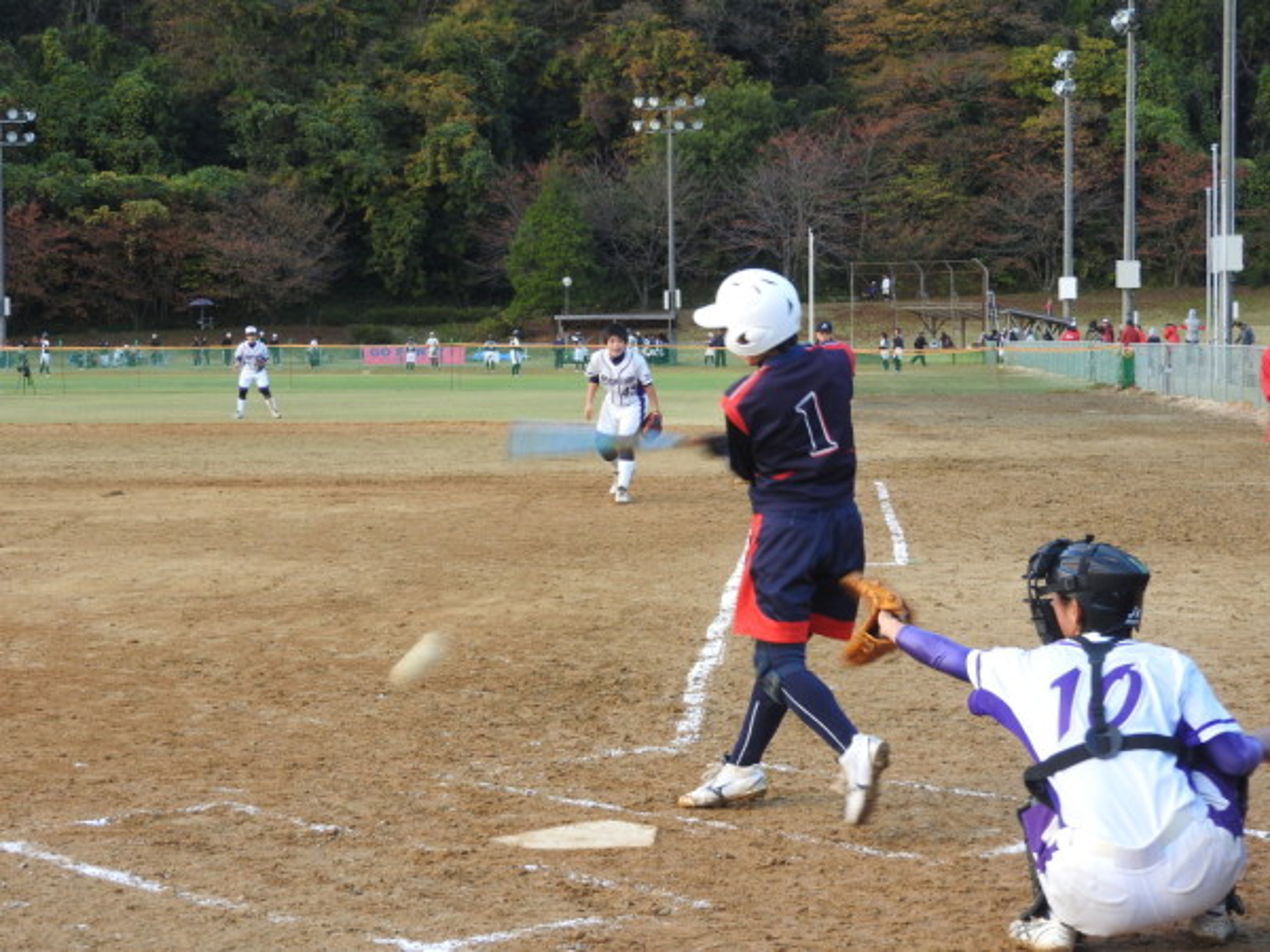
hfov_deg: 24.4
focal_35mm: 80
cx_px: 635
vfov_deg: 18.4
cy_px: 476
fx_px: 2935
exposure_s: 1/60
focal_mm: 14.3
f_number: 4.5
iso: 110
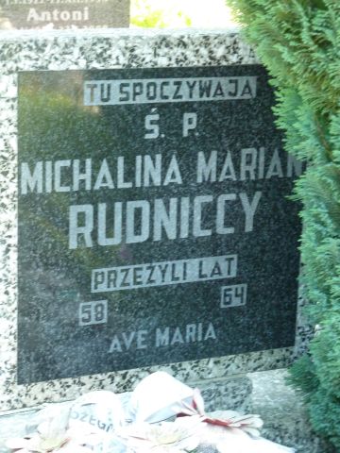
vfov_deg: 20.4
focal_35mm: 96
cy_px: 226
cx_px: 170
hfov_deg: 15.4
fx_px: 1257
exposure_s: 1/50
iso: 400
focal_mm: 15.8
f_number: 4.3
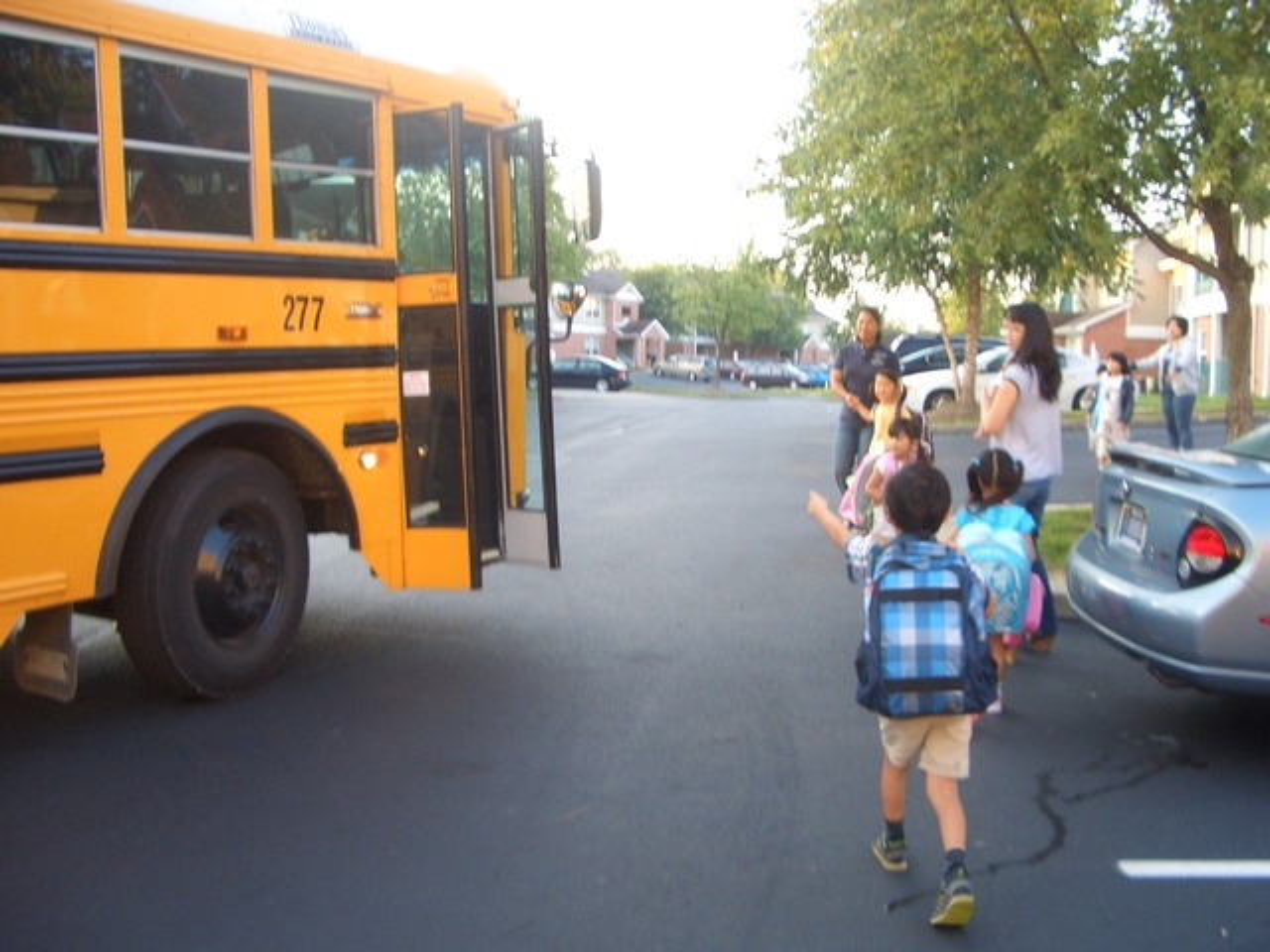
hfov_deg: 52.6
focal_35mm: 35
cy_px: 476
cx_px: 635
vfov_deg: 40.7
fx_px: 1284
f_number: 2.6
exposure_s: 1/80
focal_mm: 5.8
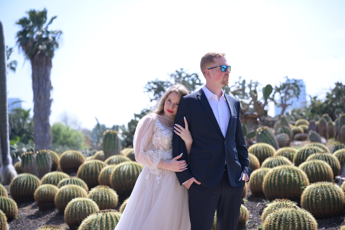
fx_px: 652
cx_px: 172
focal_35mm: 68
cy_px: 115
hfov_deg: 29.6
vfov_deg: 20.0
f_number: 3.2
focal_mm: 68
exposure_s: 1/800
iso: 100
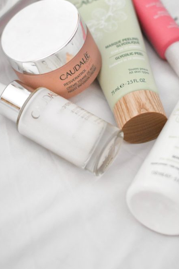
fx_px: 858
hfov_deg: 11.9
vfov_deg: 17.7
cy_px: 65
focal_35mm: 115
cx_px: 126
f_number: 2.2
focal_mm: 50
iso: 4000
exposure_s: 1/800
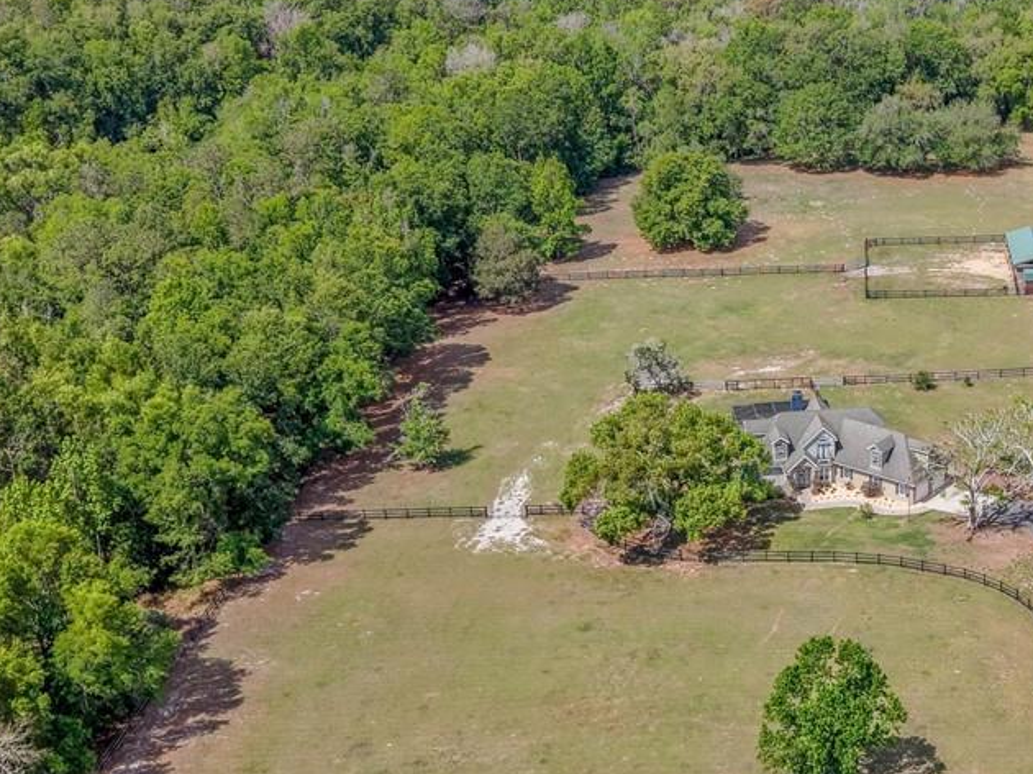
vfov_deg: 24.0
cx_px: 846
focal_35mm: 61
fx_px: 1820
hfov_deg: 30.8
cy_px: 435
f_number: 1.8
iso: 120
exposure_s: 1/250
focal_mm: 8.67
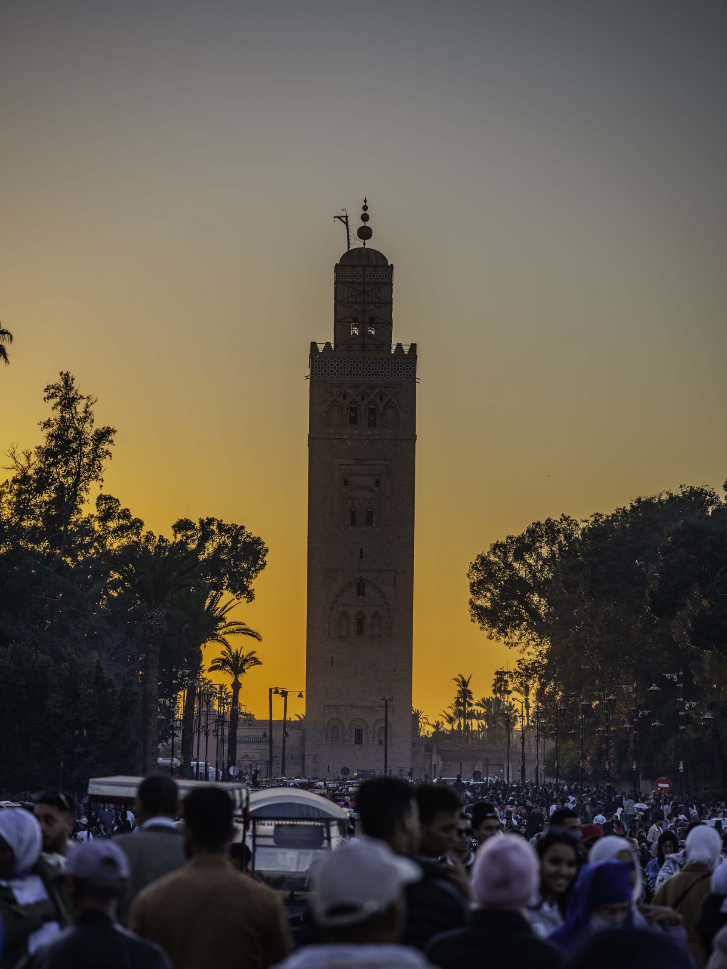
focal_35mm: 131
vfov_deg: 15.1
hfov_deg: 11.3
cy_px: 515
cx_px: 365
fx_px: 3668
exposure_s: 1/750
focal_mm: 120
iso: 140
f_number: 4
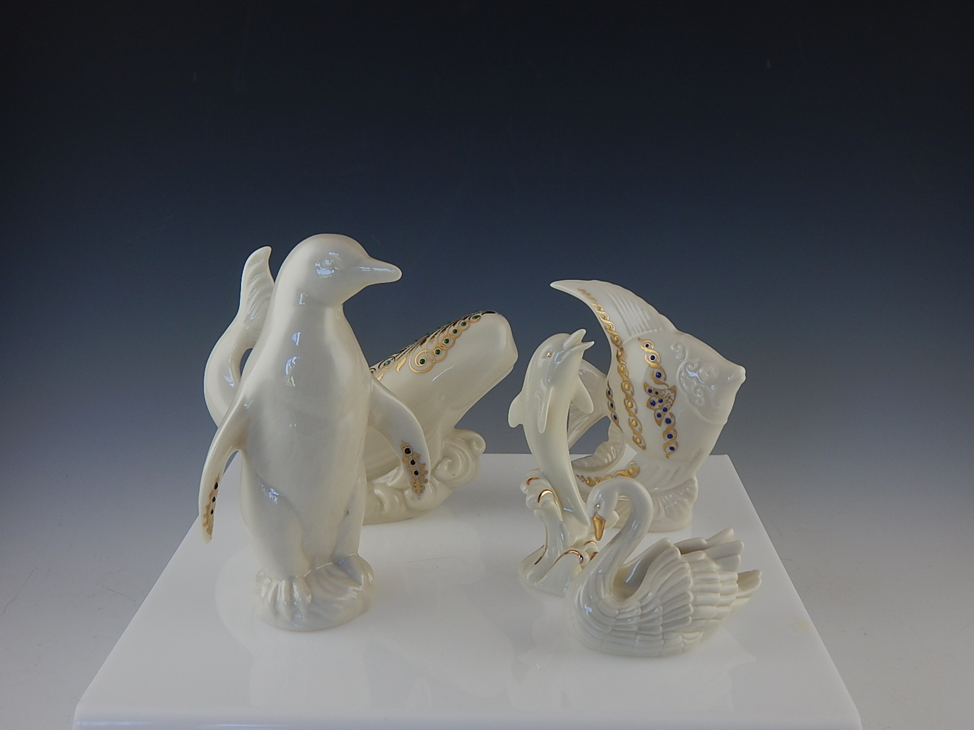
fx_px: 1210
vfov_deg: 33.6
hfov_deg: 43.9
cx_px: 487
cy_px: 365
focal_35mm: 43
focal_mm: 7.7
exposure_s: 1/60
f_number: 3.6
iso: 125
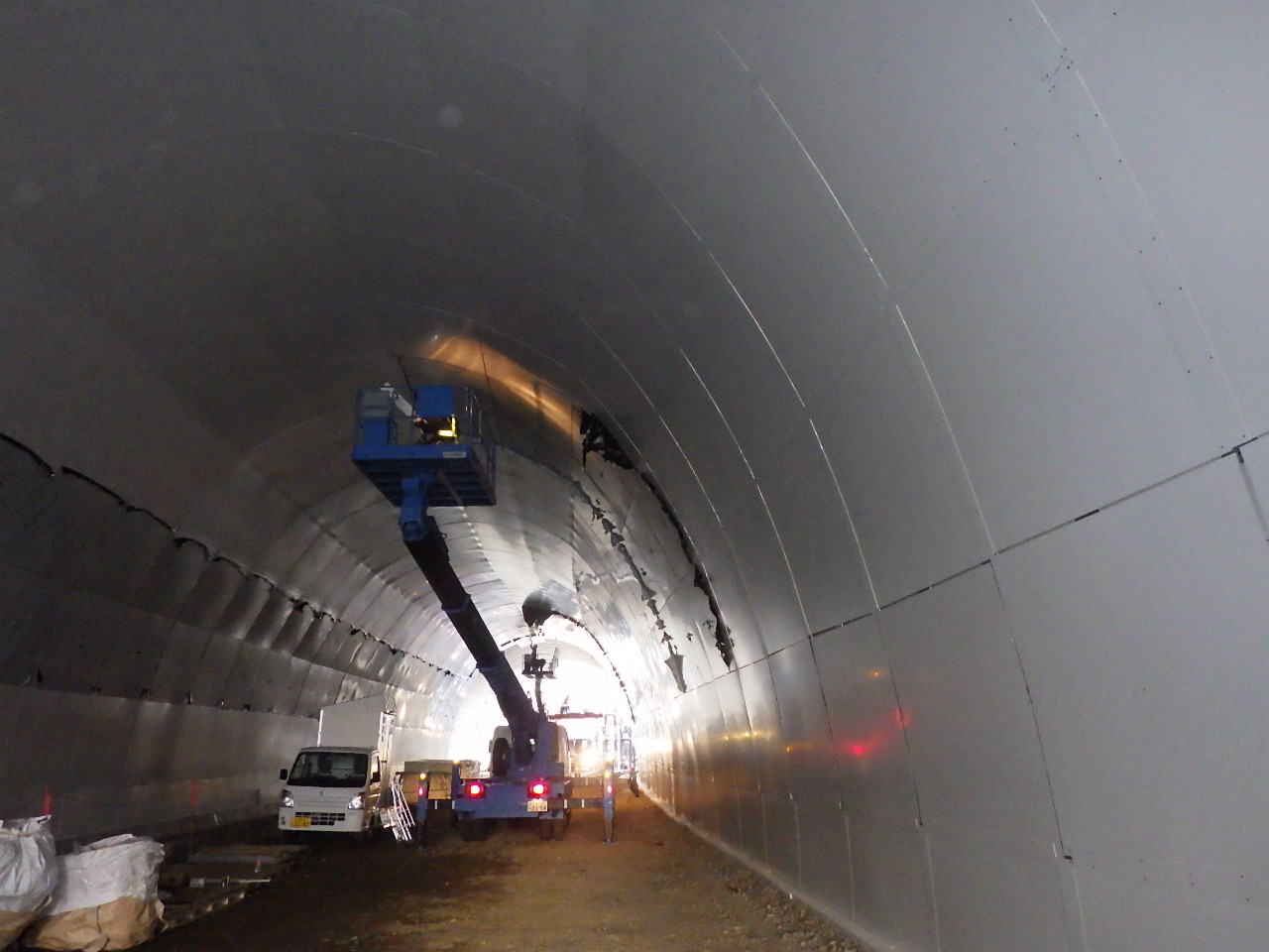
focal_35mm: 28
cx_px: 634
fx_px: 1026
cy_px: 476
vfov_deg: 49.7
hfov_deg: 63.4
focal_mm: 5
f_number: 3.5
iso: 1600
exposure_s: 1/60
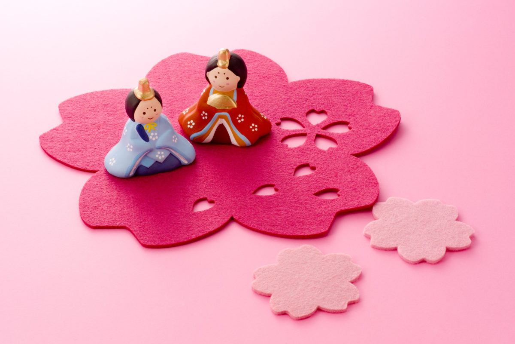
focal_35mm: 100
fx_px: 1430
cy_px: 172
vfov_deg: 13.7
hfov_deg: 20.4
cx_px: 258
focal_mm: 100
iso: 200
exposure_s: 1/125
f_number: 22
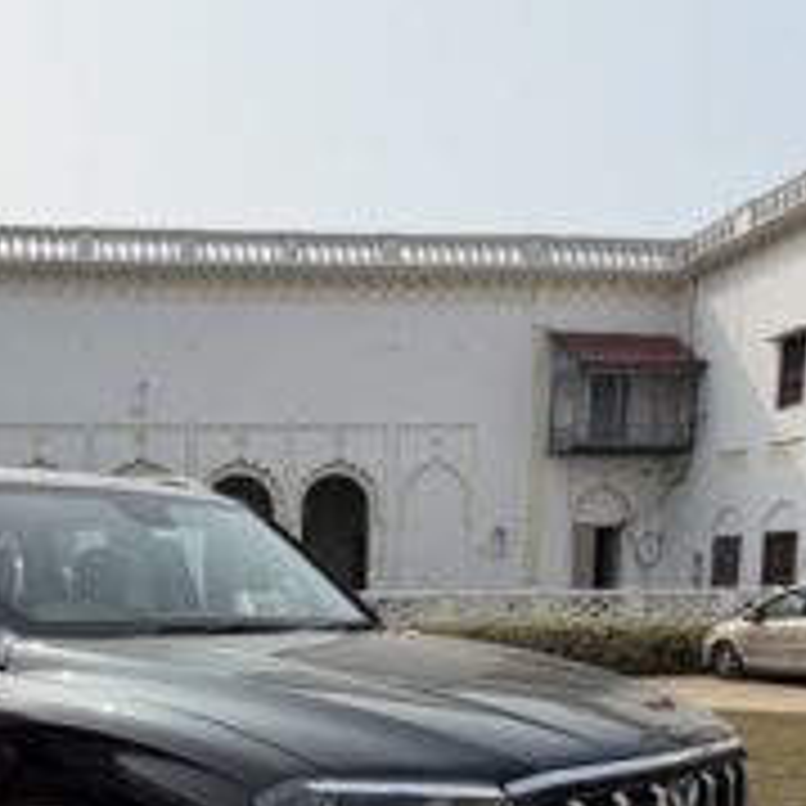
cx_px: 180
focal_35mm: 40
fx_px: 1054
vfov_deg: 38.4
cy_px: 754
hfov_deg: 40.4
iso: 25
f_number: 2.2
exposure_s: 1/1285
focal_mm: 2.22
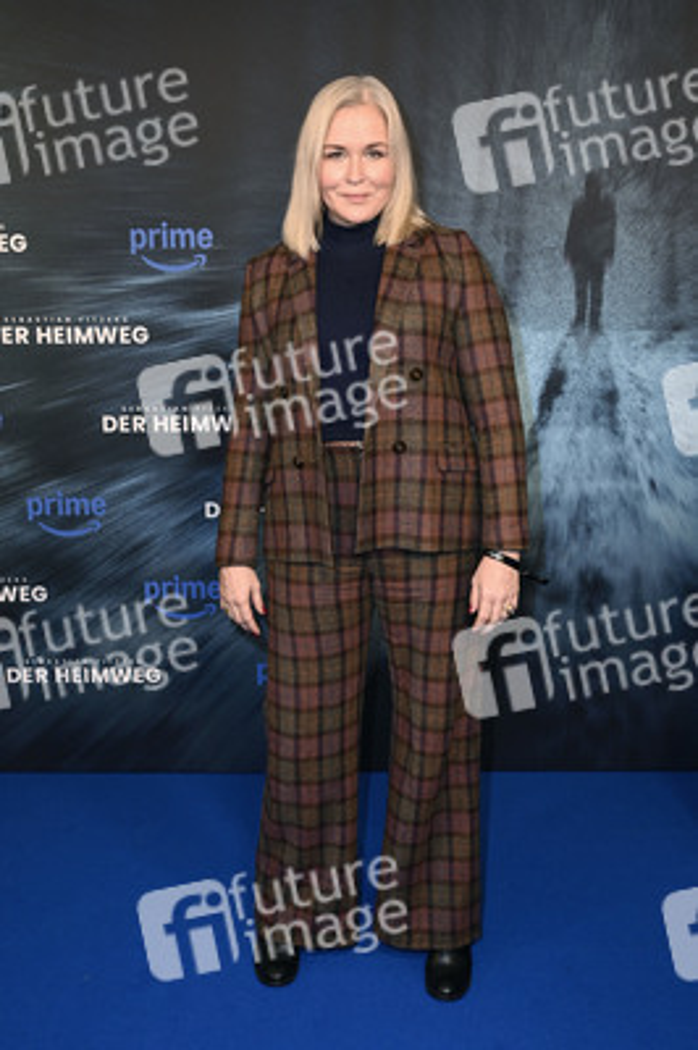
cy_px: 525
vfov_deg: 50.7
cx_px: 349
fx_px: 1107
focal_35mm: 38
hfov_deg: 35.0
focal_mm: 38
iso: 1600
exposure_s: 1/250
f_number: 5.6
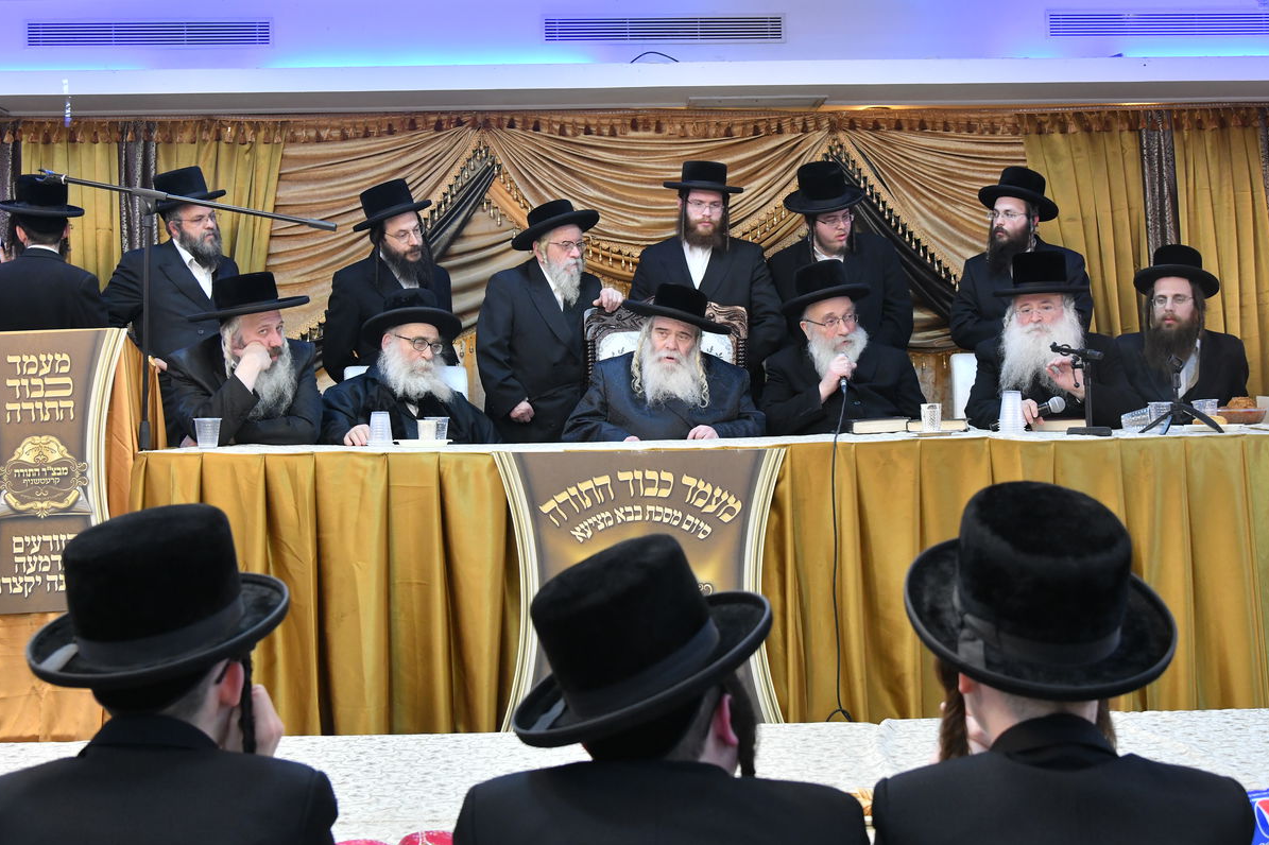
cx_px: 668
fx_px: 1445
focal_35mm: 41
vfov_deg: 32.6
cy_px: 385
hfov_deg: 47.4
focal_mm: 35
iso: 1600
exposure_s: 1/125
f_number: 5
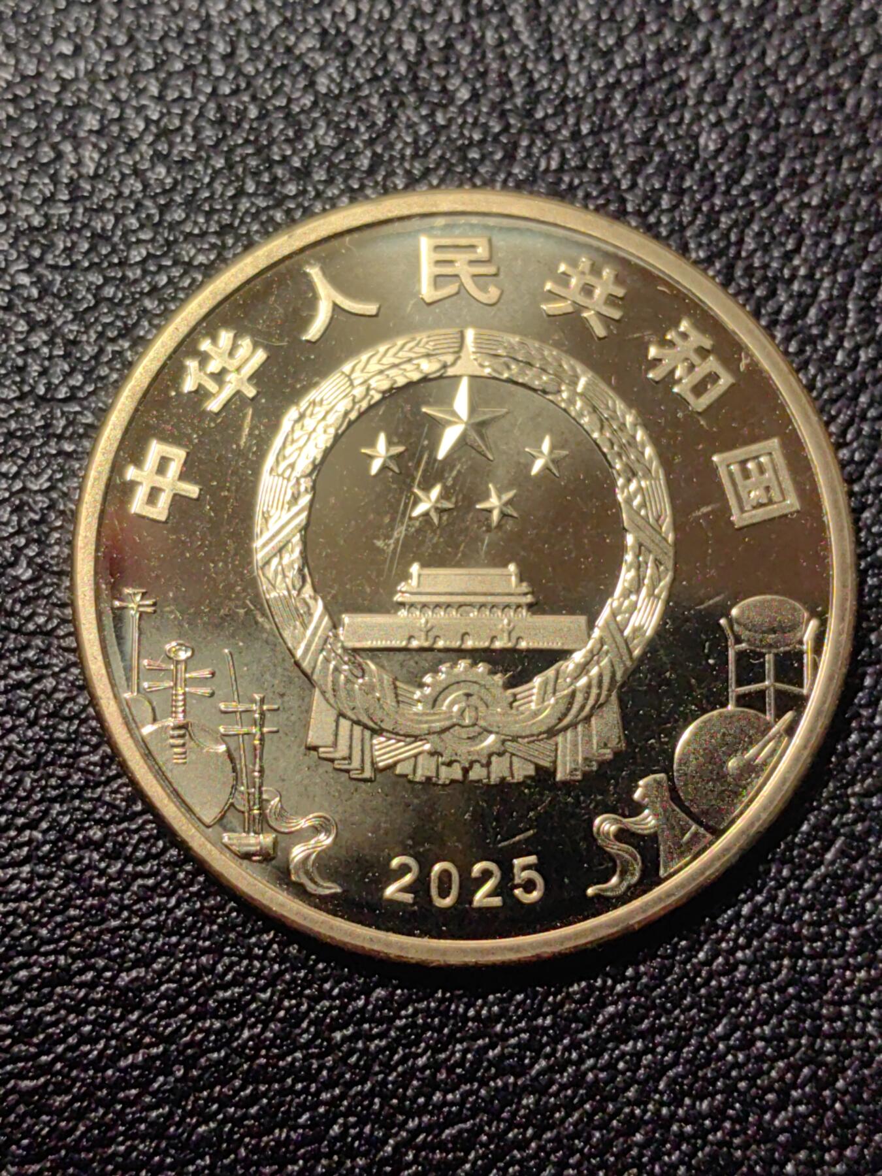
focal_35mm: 68
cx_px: 441
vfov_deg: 28.6
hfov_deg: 21.6
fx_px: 2310
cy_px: 588
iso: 50
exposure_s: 1/164
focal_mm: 5.75
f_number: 2
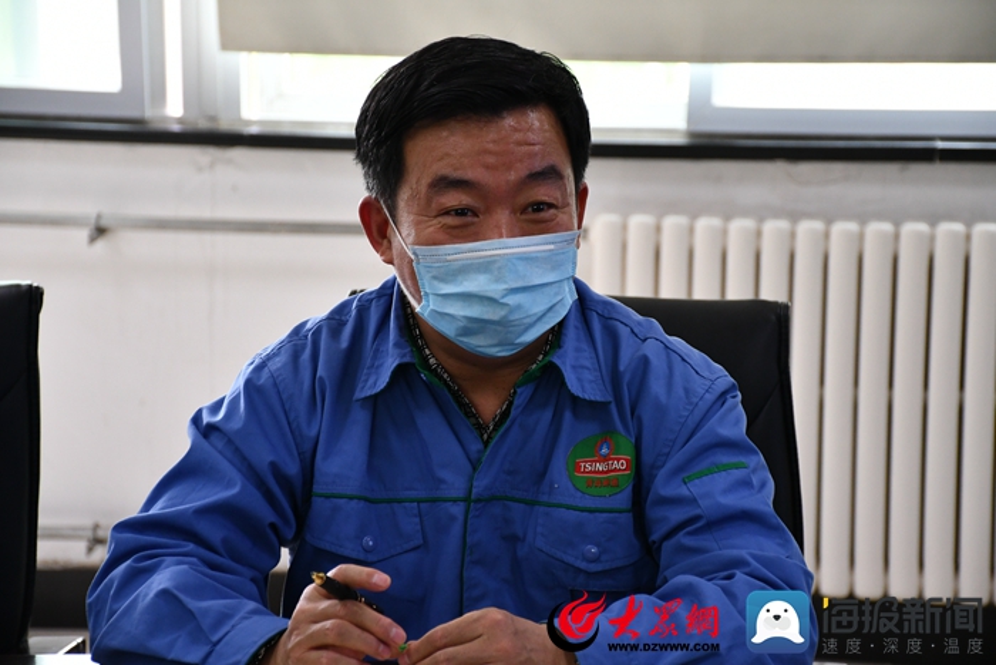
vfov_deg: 11.4
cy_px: 332
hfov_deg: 17.1
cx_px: 498
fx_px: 3320
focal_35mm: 120
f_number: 5.3
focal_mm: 80
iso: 1600
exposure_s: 1/125
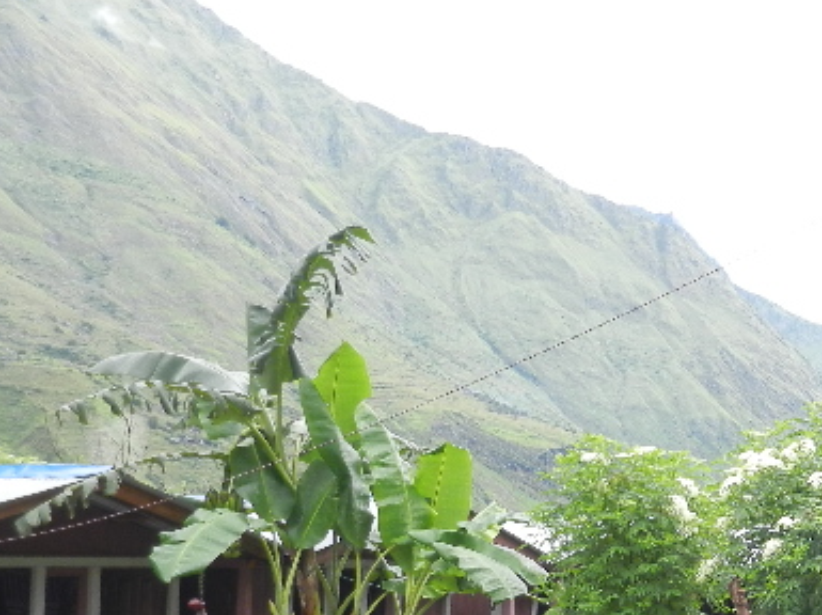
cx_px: 822
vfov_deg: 27.3
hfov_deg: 33.7
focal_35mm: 52
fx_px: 1234
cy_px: 512
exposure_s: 1/125
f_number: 3.5
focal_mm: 4.5
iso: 160
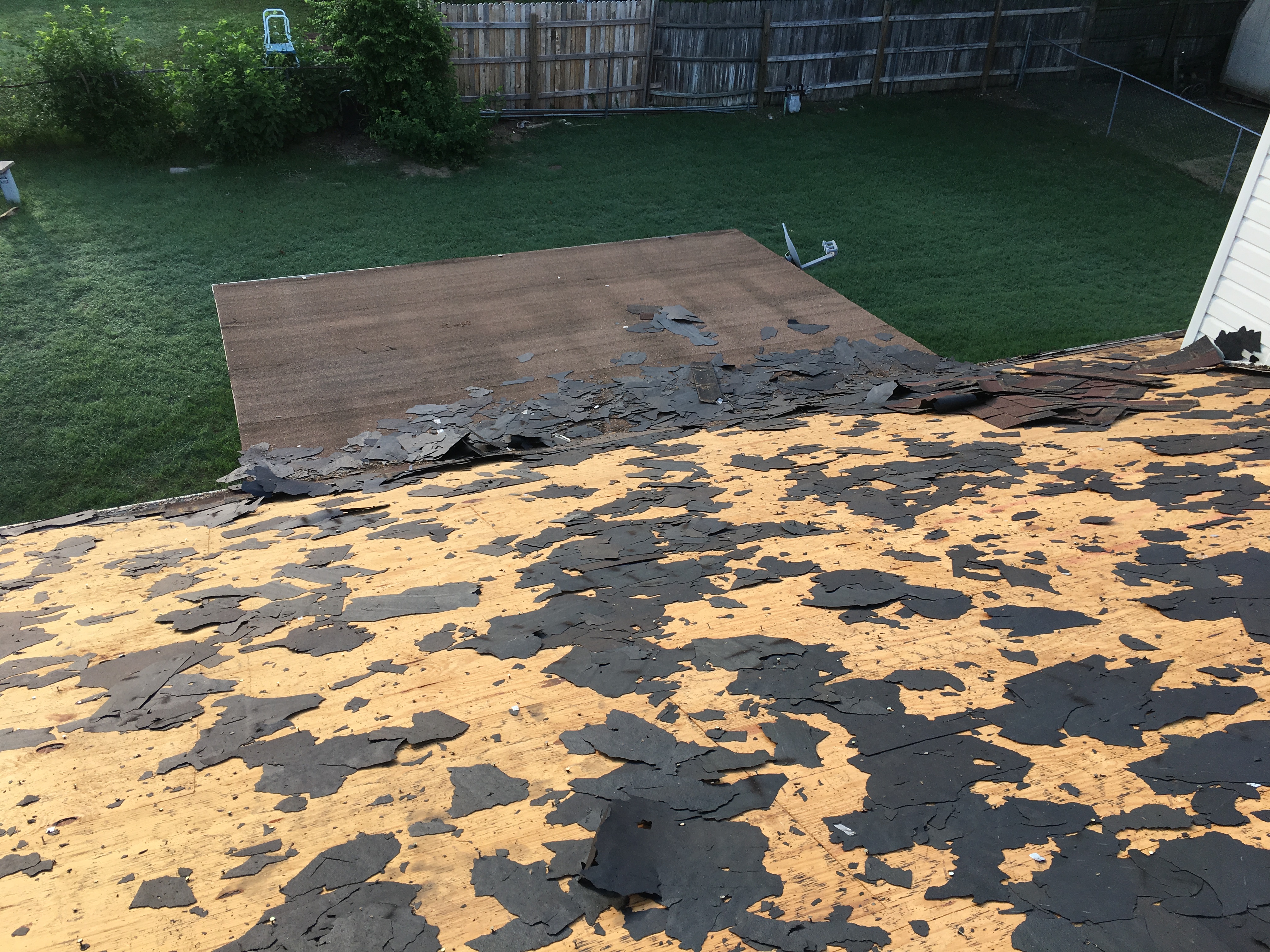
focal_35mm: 29
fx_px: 1064
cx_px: 635
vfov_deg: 48.2
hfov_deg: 61.7
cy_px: 476
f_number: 2.2
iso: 25
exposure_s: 1/296
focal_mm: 4.15
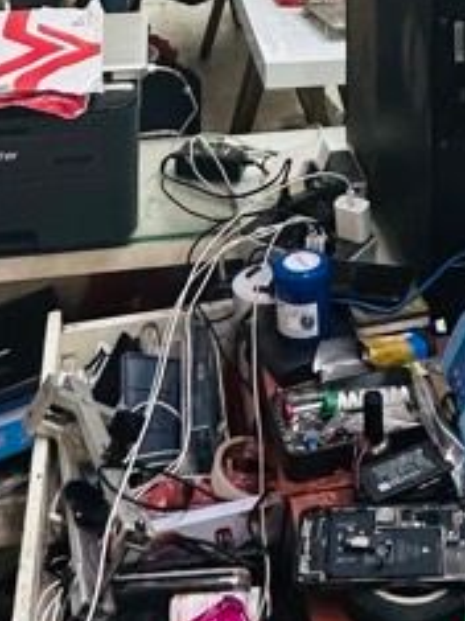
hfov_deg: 23.7
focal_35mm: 61
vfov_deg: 25.3
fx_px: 1094
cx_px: 359
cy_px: -272
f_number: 2.2
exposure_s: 1/50
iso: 200
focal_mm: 2.22
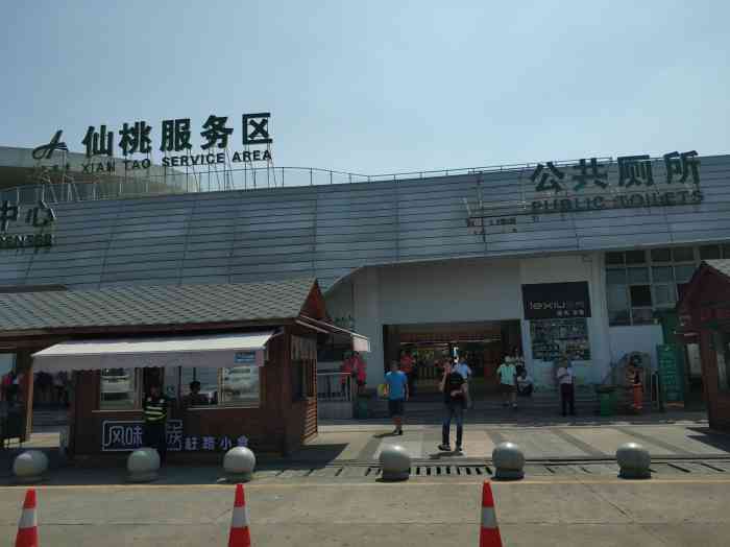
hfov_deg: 65.4
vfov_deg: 51.3
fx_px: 569
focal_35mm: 27
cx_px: 365
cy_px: 274
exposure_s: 1/5000
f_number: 1.8
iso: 130
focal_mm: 3.82
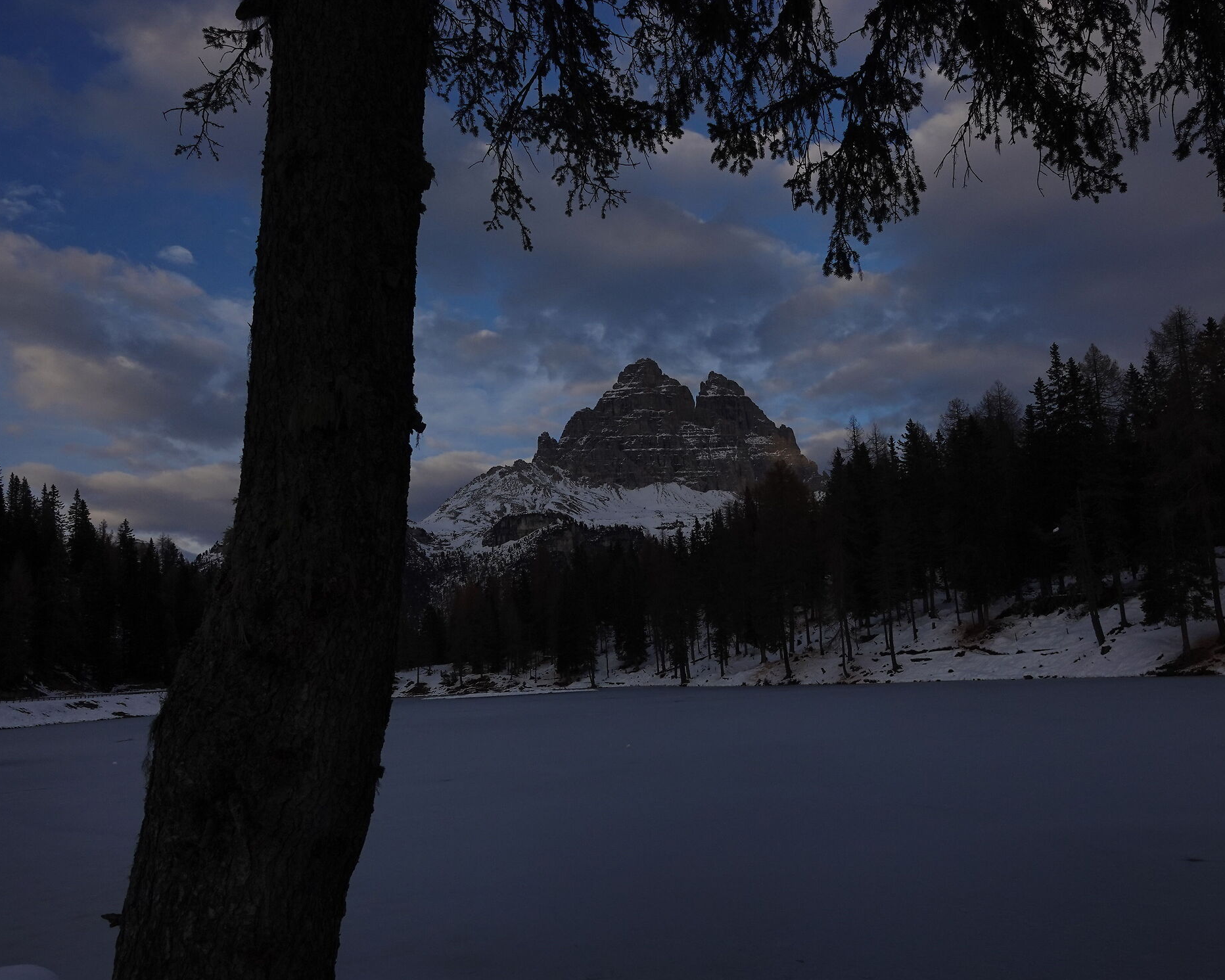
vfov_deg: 50.0
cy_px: 514
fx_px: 1051
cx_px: 643
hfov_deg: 60.4
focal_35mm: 29
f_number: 4.5
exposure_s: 1/2000
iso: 160
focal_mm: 8.8
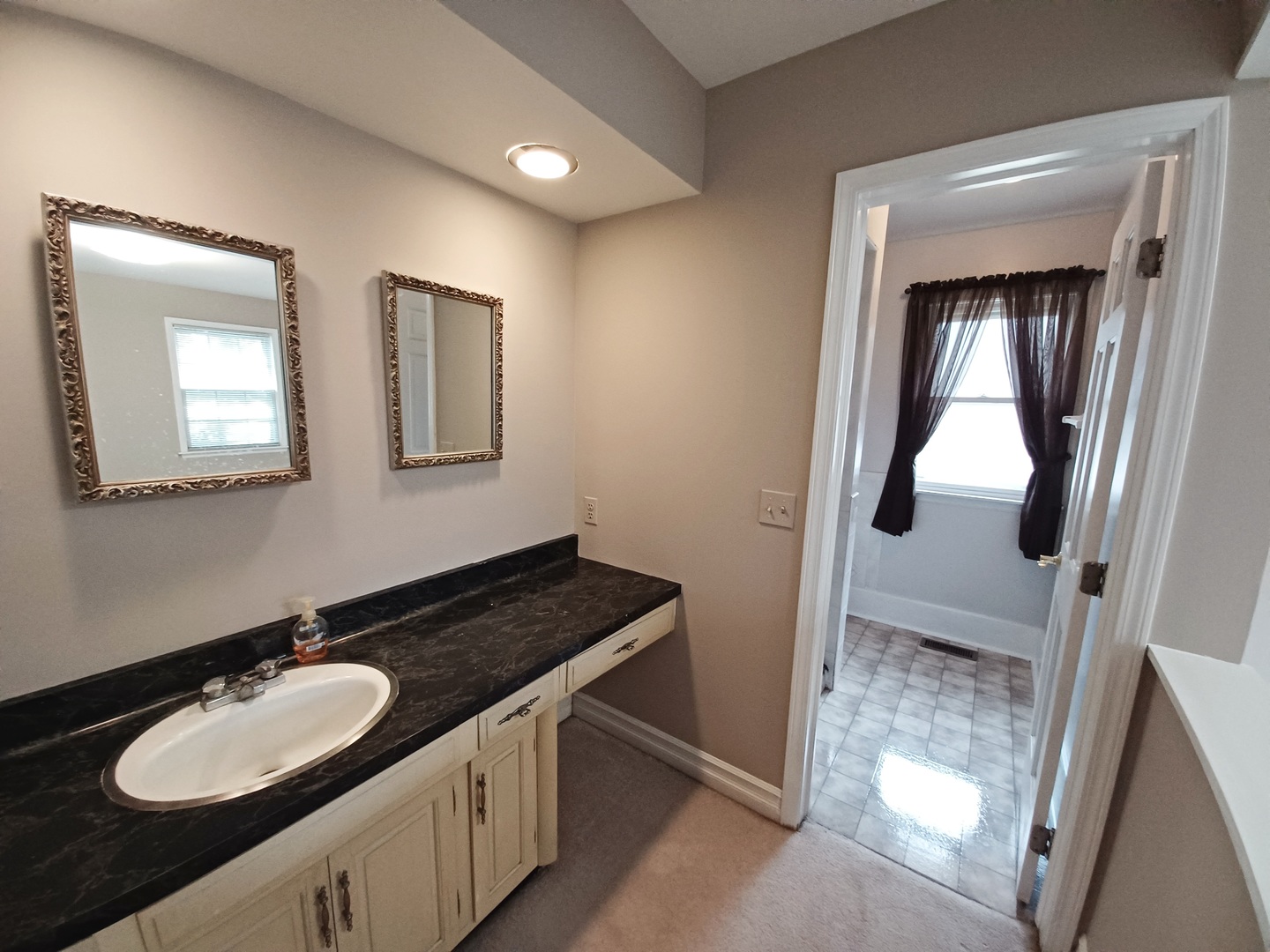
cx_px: 635
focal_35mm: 13
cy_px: 476
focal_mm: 1.42
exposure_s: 1/30
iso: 125
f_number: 2.2
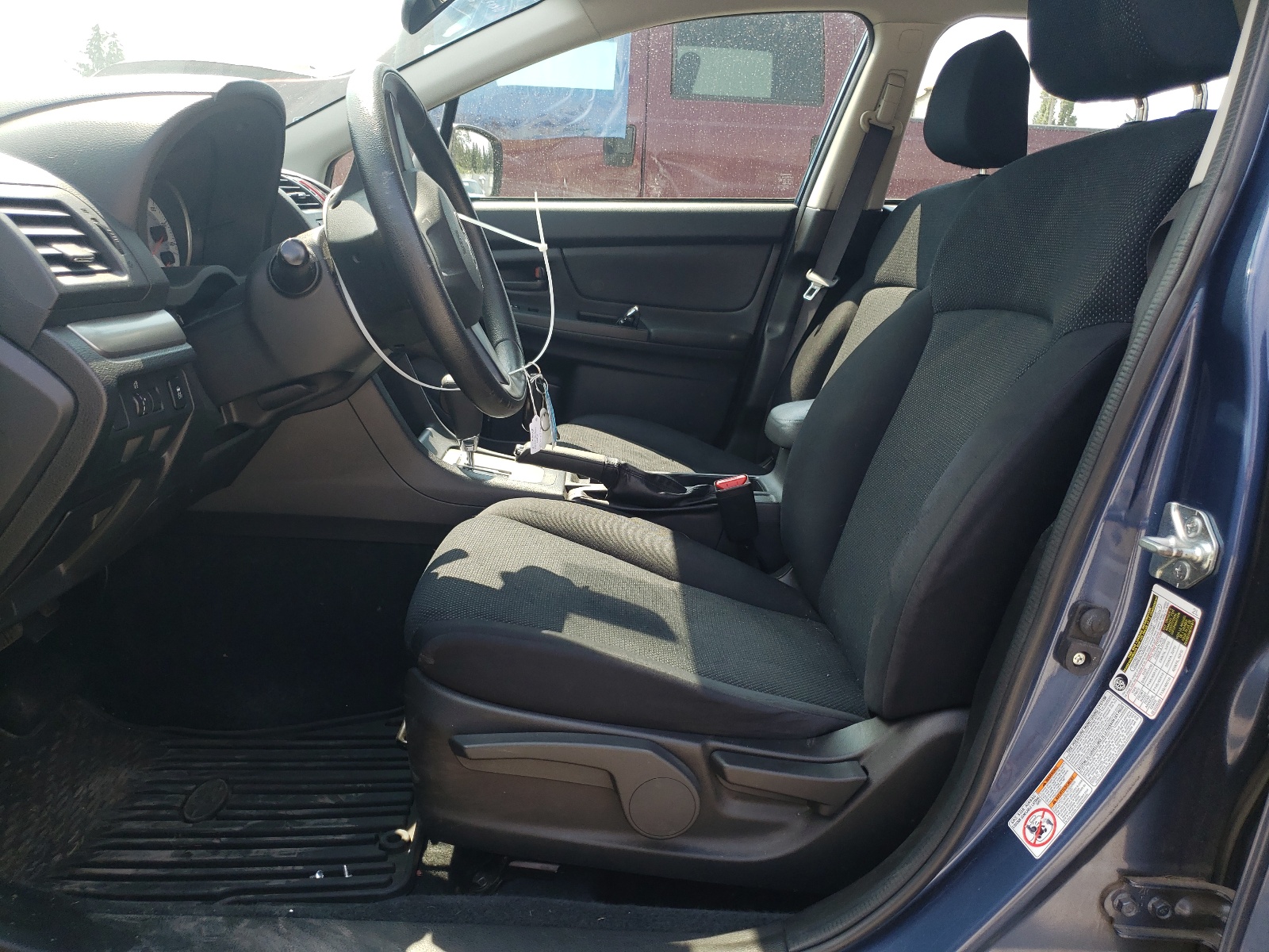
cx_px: 634
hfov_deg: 67.3
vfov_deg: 53.1
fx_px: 953
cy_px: 476
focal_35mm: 26
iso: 50
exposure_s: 1/435
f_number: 1.5
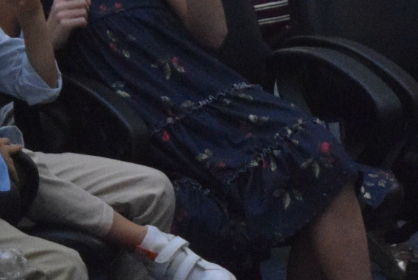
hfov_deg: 4.7
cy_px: -331
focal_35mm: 434
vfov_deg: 3.2
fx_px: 5041
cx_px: 705
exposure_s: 1/200
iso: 3200
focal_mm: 55
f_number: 5.6
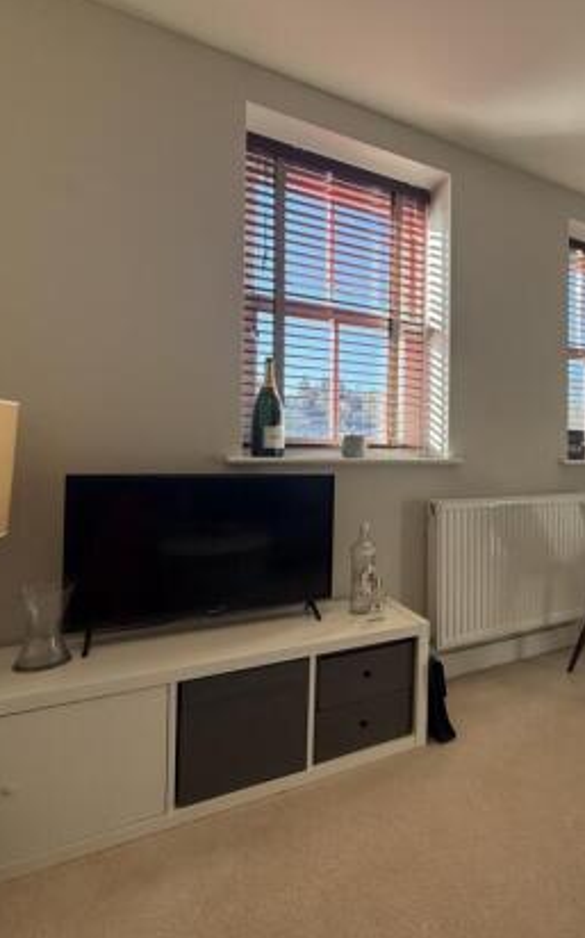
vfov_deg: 82.3
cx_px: 493
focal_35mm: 21
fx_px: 536
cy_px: 452
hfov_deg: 52.3
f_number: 2.2
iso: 64
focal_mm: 2.22
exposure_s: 1/206
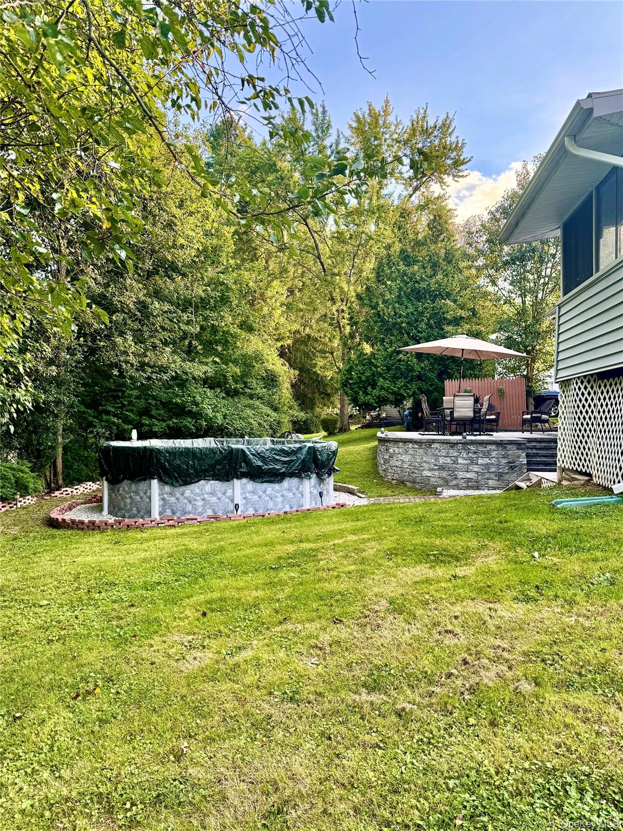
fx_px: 576
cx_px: 312
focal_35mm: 24
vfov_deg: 71.6
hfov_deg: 56.8
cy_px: 416
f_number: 1.78
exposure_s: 1/225
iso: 80
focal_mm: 6.76
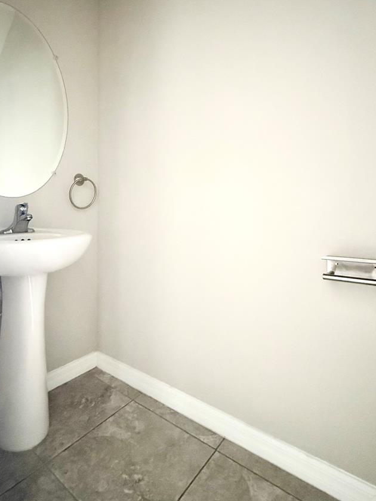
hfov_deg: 65.6
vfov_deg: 81.1
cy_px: 211
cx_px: 159
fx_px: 290
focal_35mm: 20
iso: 1250
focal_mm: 2.22
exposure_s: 1/60
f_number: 2.2
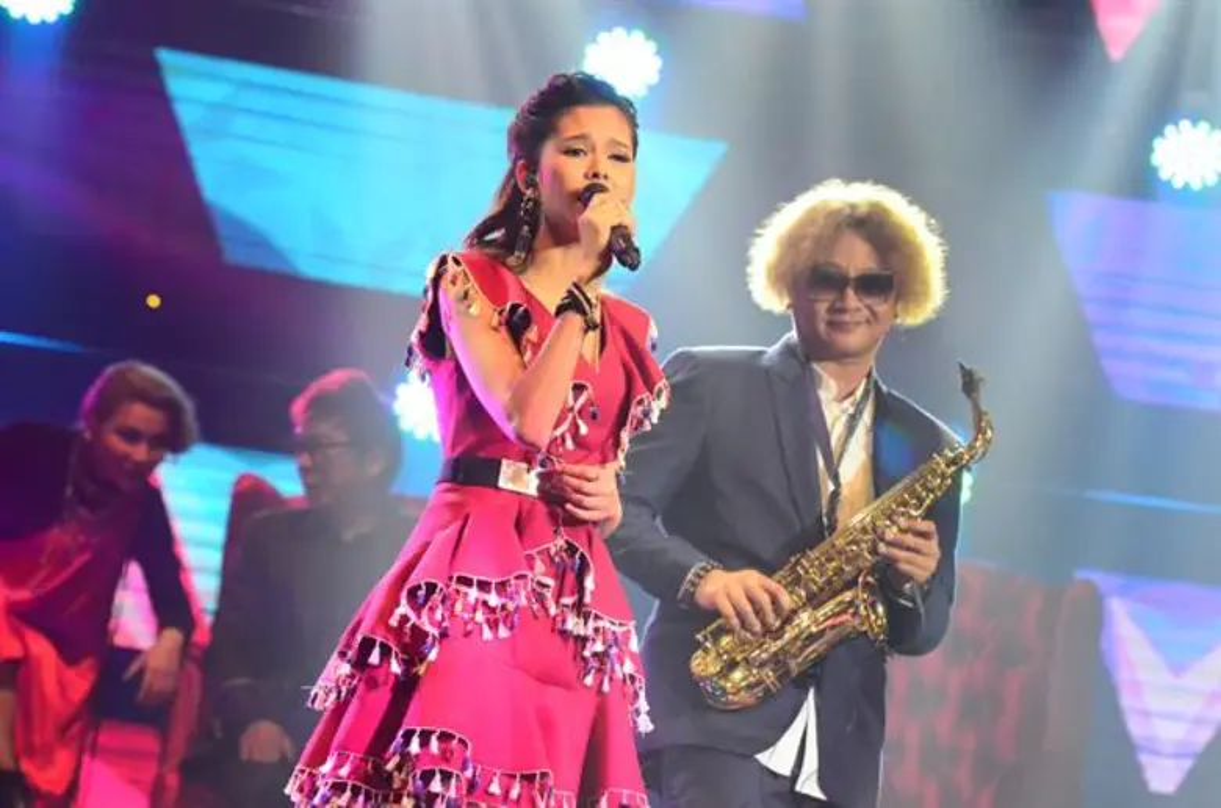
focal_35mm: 232
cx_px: 610
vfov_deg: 5.9
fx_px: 7866
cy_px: 404
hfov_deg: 8.9
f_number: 5
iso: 3200
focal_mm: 155
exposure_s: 1/500
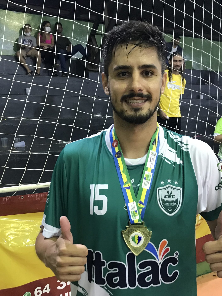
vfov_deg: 49.0
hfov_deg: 37.7
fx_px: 325
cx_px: 126
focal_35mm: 38
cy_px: 148
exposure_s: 1/15
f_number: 1.8
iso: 80
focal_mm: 3.99
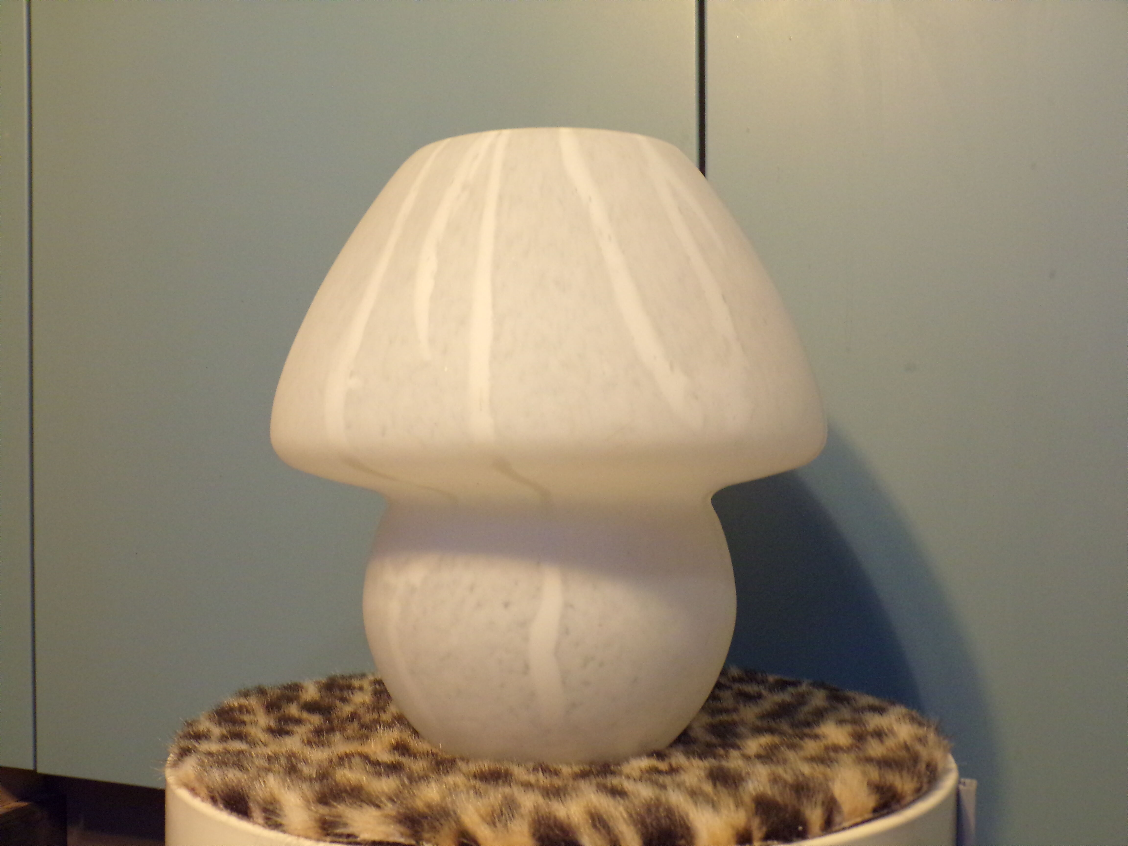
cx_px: 564
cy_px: 423
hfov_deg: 50.1
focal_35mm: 37
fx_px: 1206
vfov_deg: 38.7
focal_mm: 6.6
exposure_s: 1/12
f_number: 3.3
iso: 400
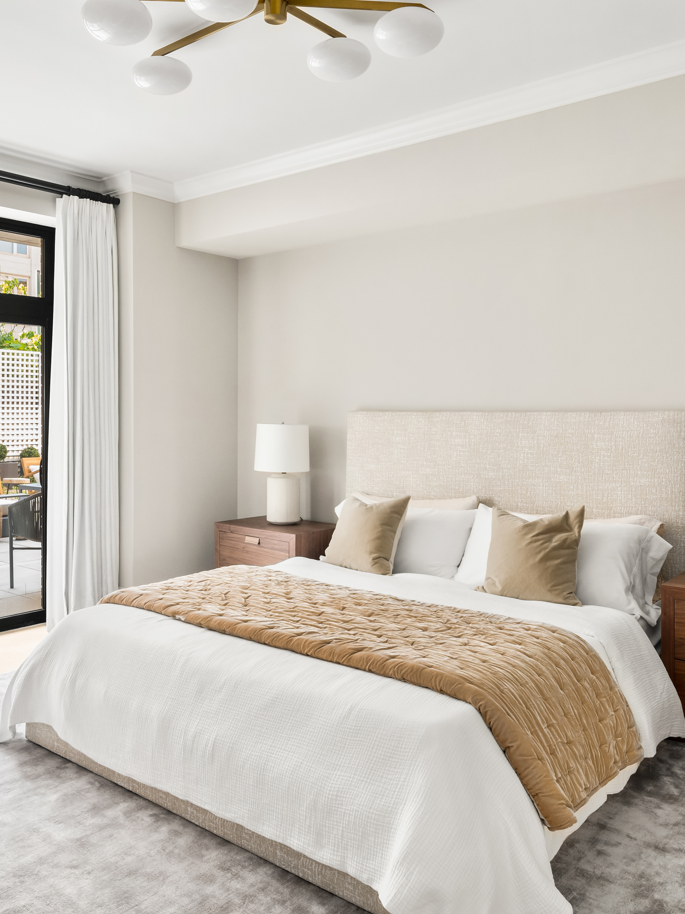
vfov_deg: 61.6
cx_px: 280
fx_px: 765
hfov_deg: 48.0
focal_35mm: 29
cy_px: 418
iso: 1000
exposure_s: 1/2.5
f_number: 13
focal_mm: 17
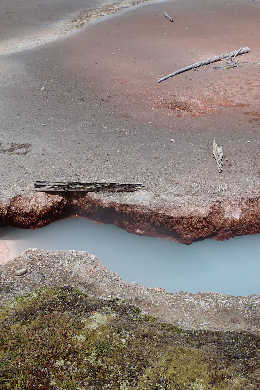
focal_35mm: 53
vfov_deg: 37.5
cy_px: 194
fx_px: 574
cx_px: 170
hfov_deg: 25.4
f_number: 10
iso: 100
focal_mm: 6.86
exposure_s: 1/250
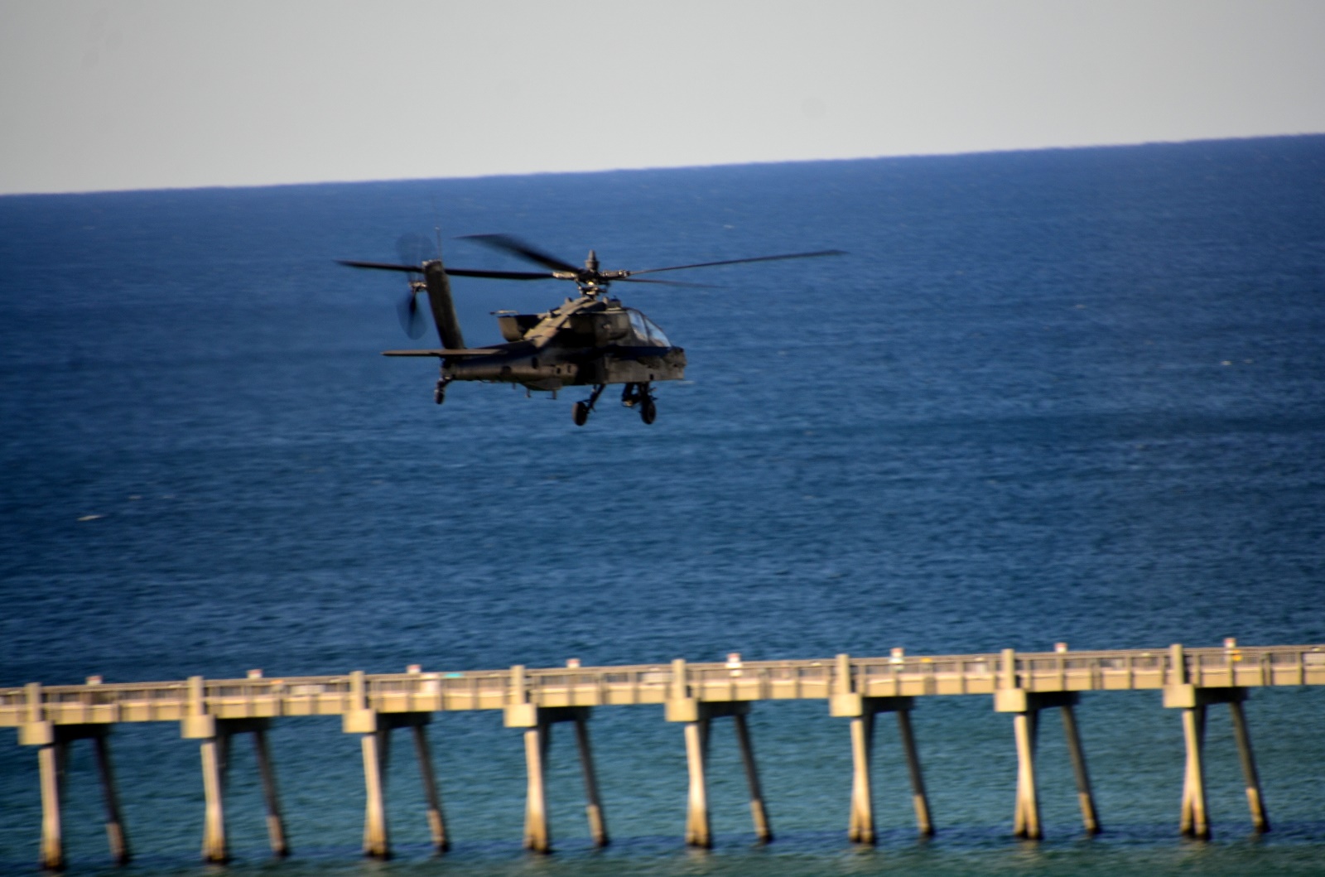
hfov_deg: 4.6
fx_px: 16525
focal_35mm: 450
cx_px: 662
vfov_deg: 3.0
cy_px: 438
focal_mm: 300
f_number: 6.3
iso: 125
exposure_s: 1/160
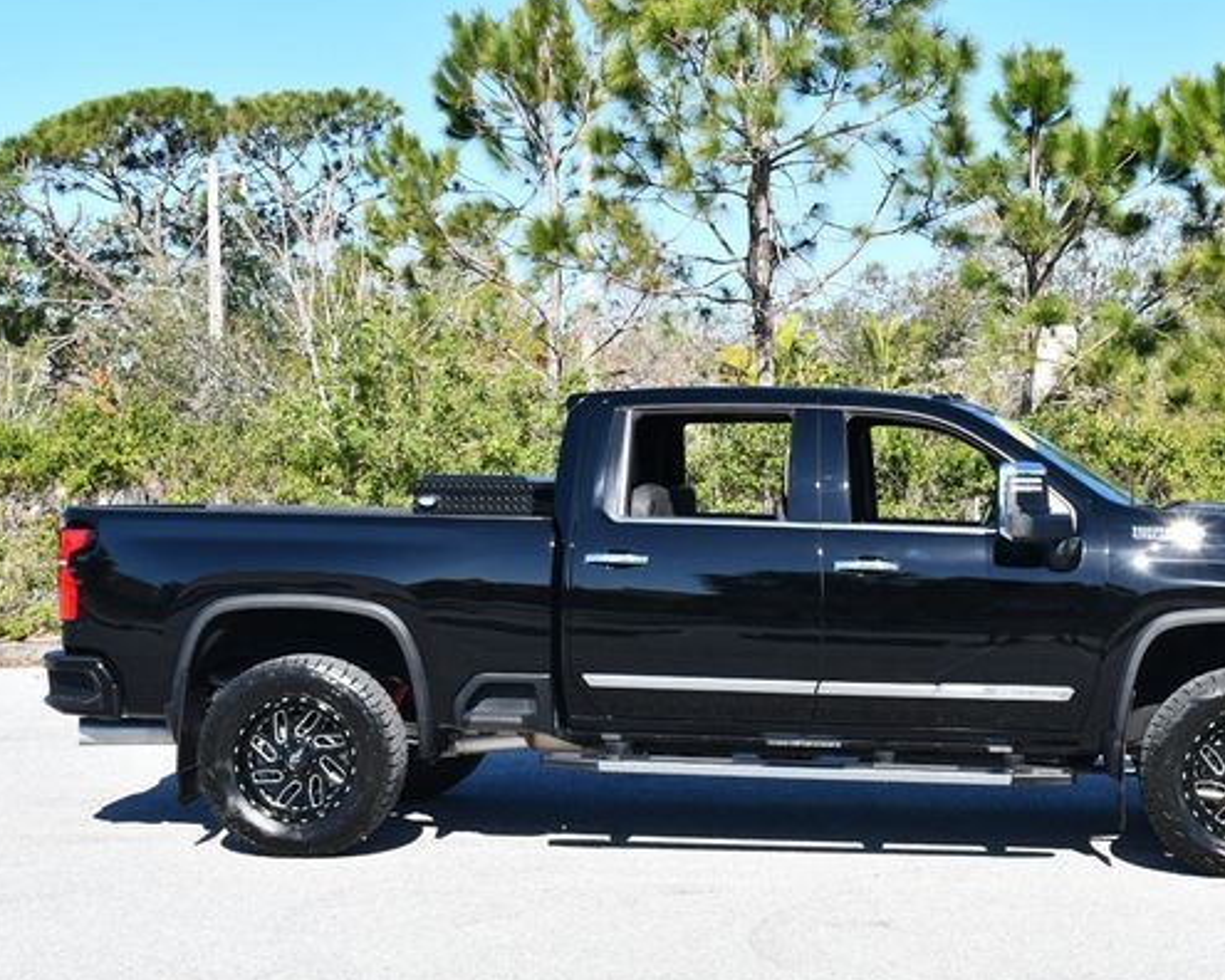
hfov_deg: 27.8
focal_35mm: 68
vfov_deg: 22.5
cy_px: 473
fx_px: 2465
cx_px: 752
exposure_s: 1/250
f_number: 8
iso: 140
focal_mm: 28
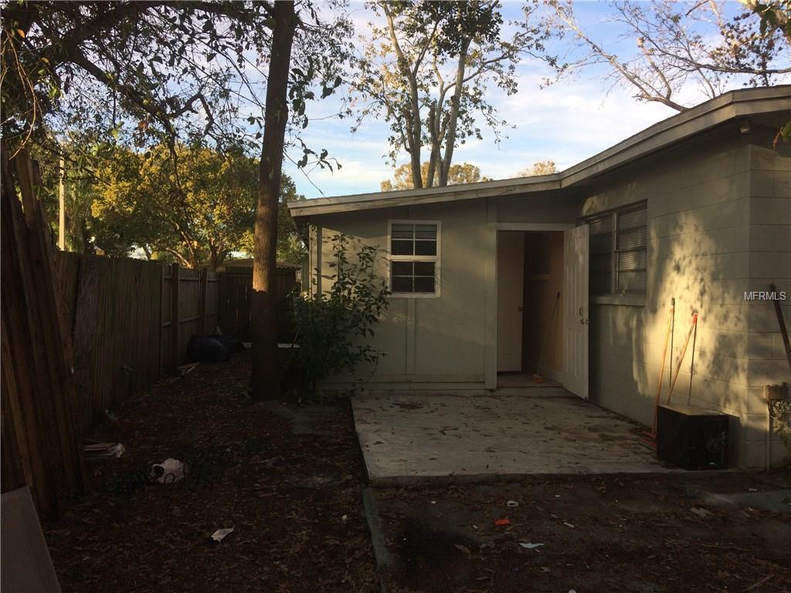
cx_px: 396
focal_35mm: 29
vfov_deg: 48.2
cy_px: 296
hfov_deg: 61.7
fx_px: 663
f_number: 2.2
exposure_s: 1/641
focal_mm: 4.15
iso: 40
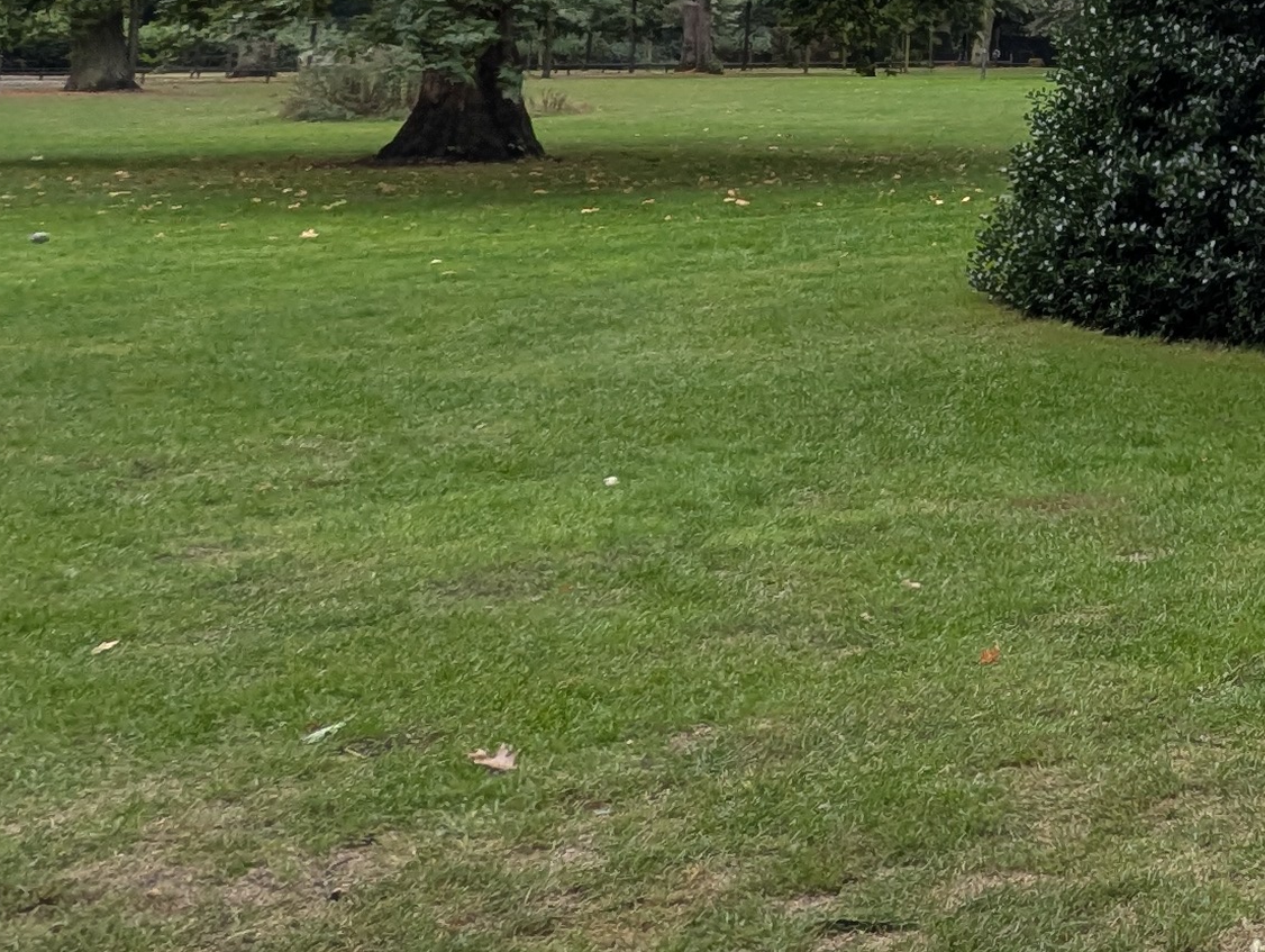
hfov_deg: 24.4
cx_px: 1976
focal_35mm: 58
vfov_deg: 22.8
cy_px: -244
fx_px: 2122
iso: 49
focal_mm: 2.35
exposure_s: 1/600
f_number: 2.2
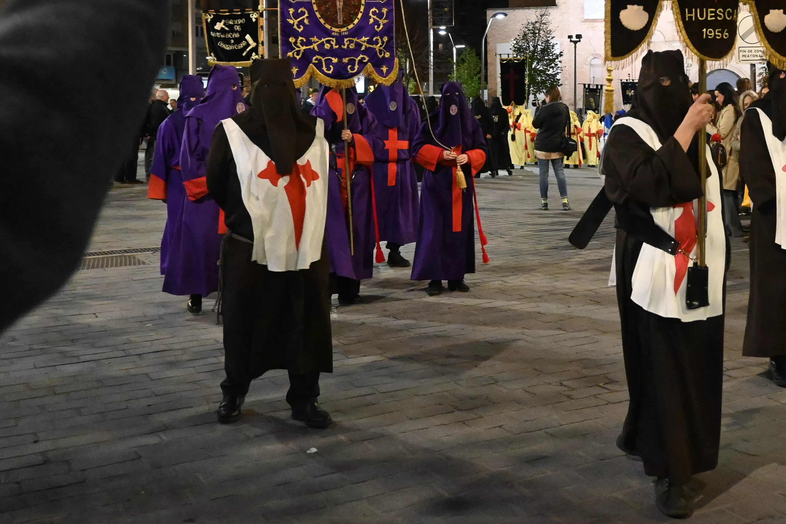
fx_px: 1070
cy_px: 98
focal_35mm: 49
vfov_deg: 26.9
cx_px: 587
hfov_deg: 39.3
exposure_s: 1/60
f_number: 4
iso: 6400
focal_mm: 18
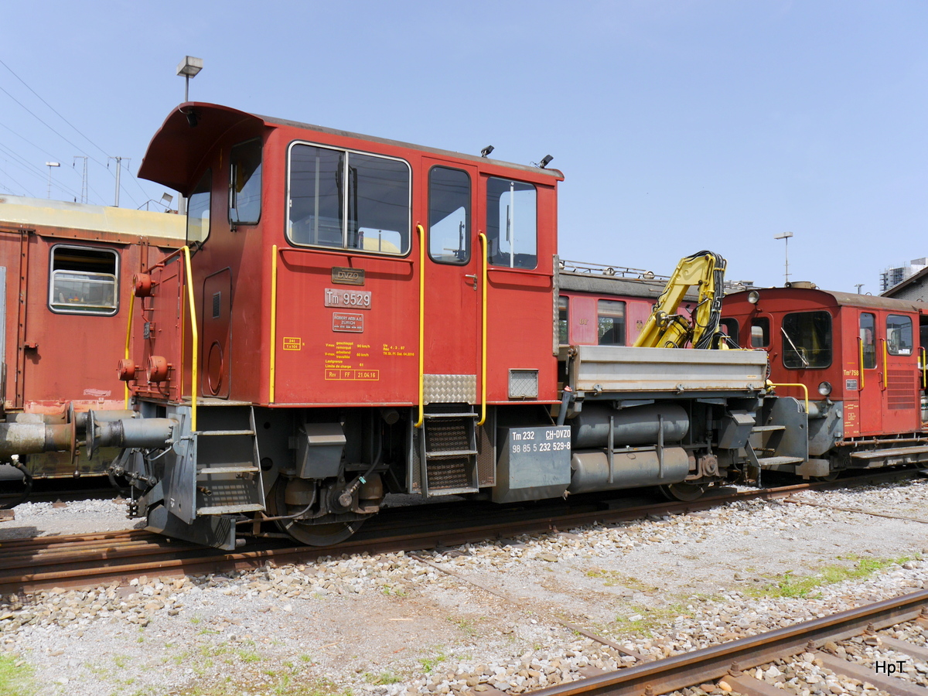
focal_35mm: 28
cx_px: 464
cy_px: 348
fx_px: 751
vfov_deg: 49.7
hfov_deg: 63.4
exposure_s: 1/400
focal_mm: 14
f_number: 7.1
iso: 160
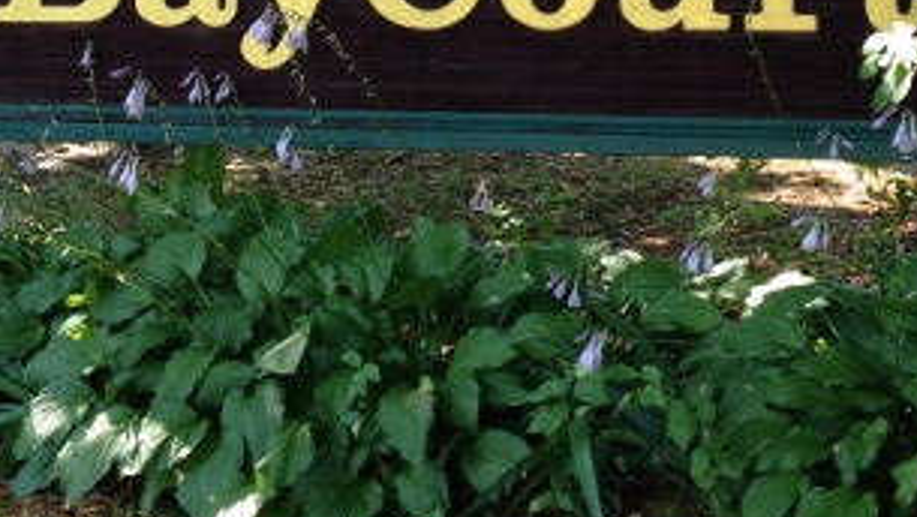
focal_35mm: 80
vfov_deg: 14.9
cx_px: 550
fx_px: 1946
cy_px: 3
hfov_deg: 26.5
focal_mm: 4.28
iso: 64
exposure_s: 1/120
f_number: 2.4
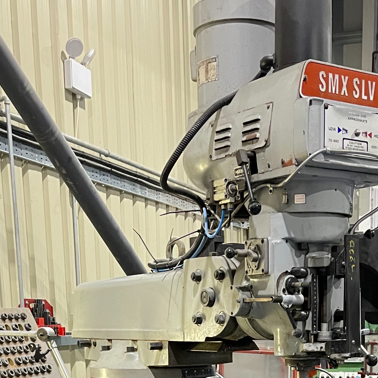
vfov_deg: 22.3
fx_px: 840
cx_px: 244
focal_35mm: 68
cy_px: 513
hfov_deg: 25.3
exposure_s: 1/50
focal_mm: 5.1
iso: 500
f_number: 1.6
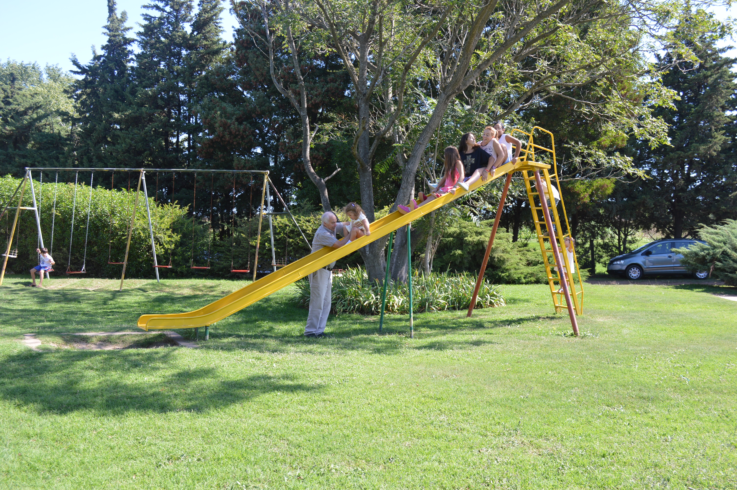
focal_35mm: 33
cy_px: 245
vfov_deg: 39.9
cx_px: 368
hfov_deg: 57.3
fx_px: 675
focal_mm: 22
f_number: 5.6
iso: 110
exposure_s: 1/125
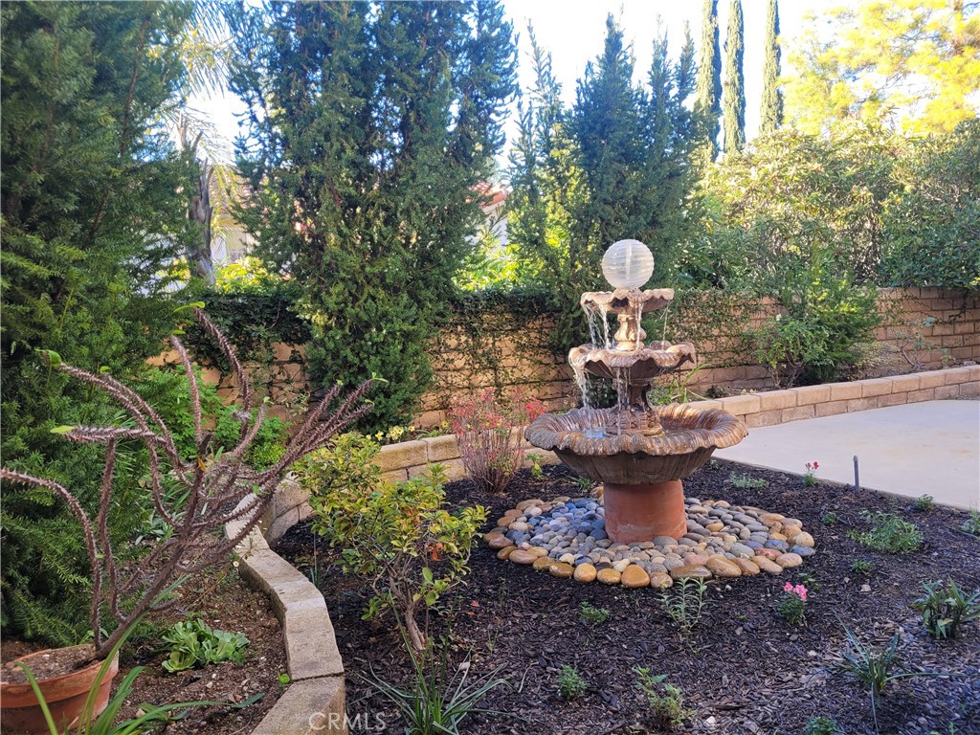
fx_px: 736
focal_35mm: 26
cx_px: 490
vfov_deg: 53.1
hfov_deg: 67.3
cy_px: 368
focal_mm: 5.4
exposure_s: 1/107
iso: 40
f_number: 1.8
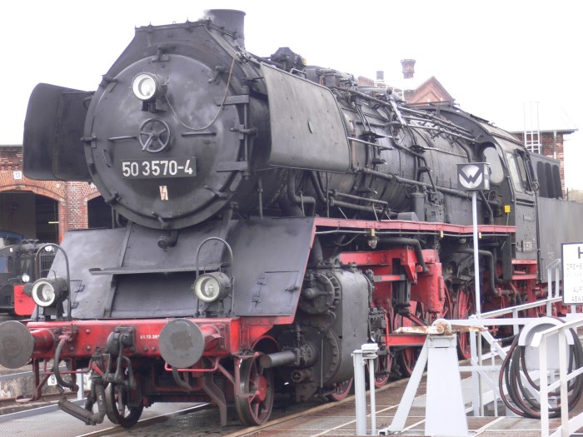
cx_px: 292
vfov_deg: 16.6
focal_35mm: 89
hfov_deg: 22.0
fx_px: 1499
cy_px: 218
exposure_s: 1/20
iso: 100
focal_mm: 14.8
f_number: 4.7
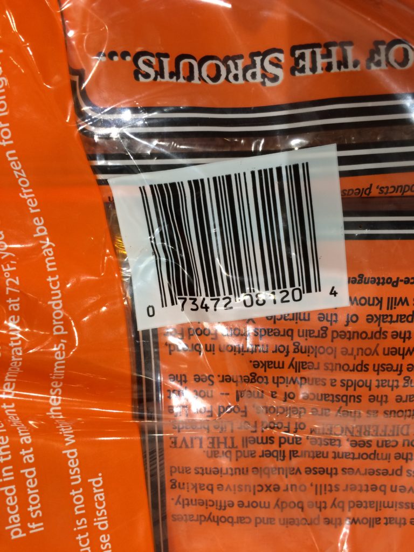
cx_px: 207
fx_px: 462
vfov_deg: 61.7
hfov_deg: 48.2
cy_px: 276
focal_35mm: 29
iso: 50
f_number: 2.2
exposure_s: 1/30
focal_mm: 4.15
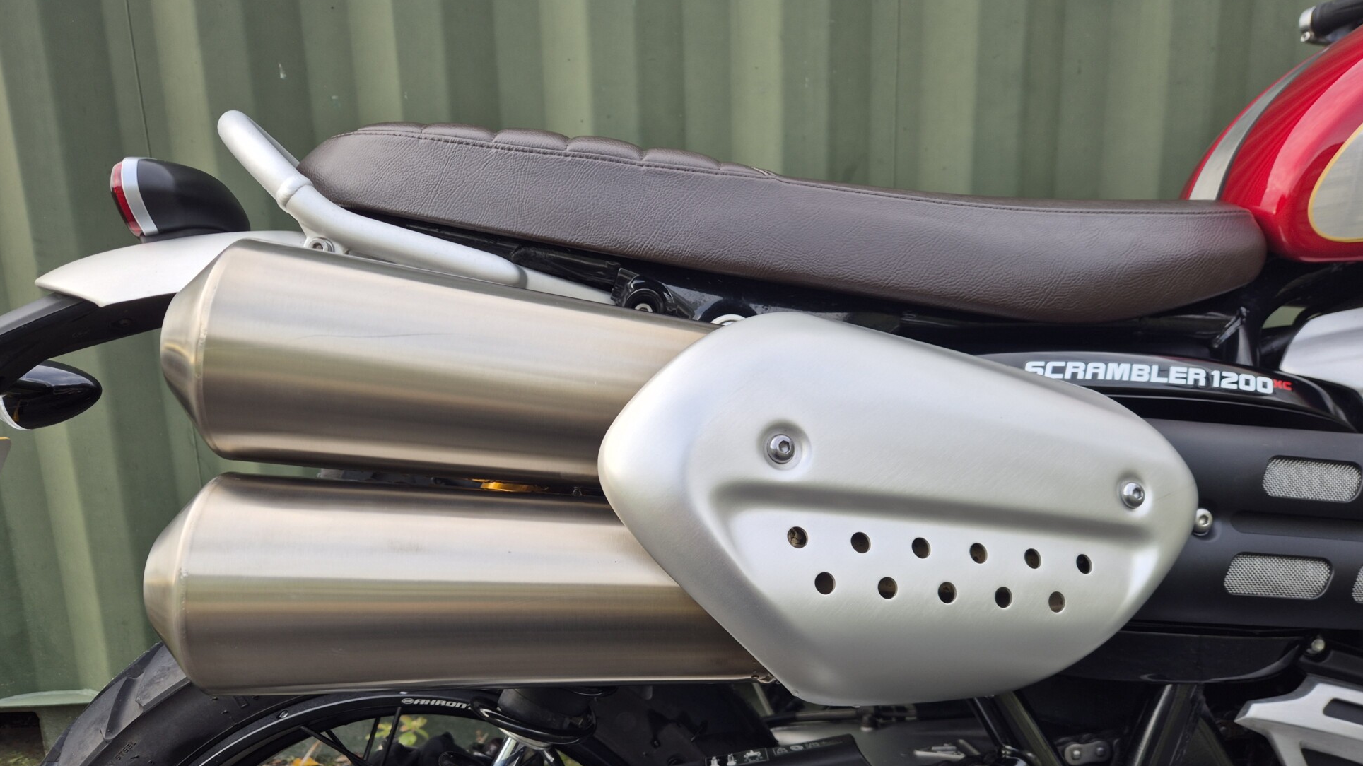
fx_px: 940
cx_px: 660
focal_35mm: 26
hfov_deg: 71.9
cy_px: 490
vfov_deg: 43.9
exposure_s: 1/215
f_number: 1.8
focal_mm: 5.4
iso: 25
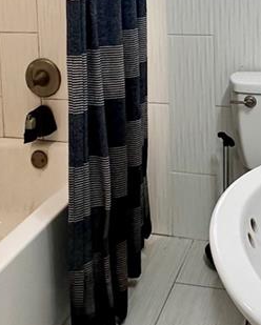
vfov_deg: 32.9
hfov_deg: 28.0
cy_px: 13
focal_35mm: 53
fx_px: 511
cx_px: 212
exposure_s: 1/120
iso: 250
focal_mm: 2.22
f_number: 2.2
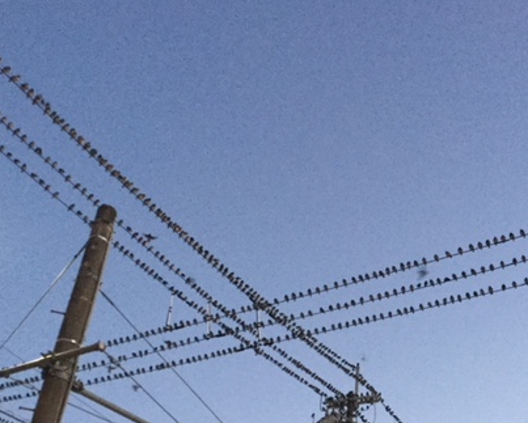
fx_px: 751
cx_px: 334
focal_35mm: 48
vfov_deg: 31.2
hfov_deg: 38.5
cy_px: 292
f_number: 2.4
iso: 250
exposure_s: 1/15
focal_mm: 3.3
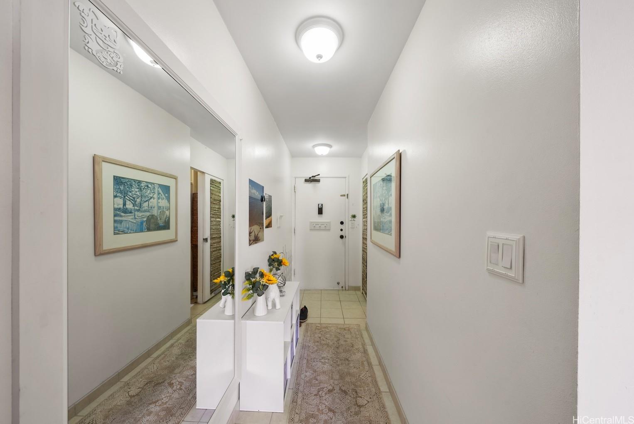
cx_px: 317
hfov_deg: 112.6
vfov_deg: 90.1
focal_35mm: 12
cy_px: 212
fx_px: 211
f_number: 9
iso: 125
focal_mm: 12
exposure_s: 1/4
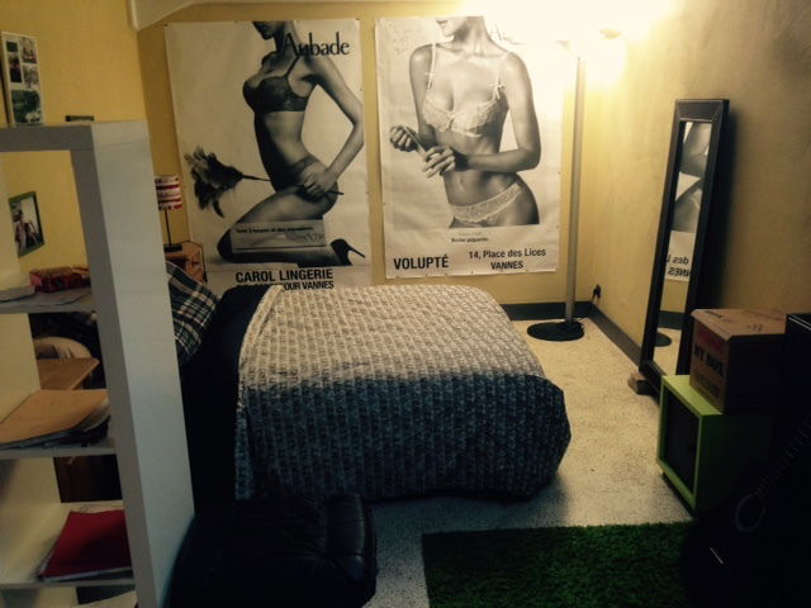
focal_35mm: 33
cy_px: 304
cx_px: 406
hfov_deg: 55.4
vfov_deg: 42.9
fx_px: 773
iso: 64
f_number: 2.4
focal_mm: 4.12
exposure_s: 1/20
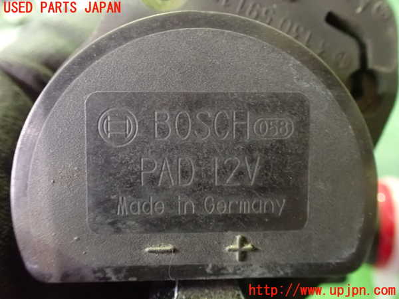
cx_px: 200
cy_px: 150
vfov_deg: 46.8
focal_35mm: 30
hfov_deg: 60.0
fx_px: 346
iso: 1600
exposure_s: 1/10
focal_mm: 5.4
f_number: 2.3
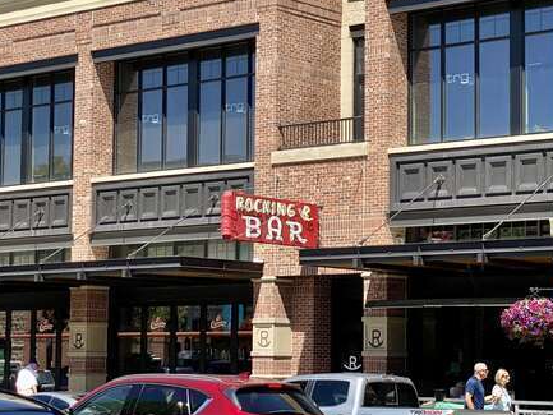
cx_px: 321
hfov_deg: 20.4
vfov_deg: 15.2
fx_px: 1534
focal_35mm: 96
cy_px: 47
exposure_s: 1/813
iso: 20
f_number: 2
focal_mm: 6
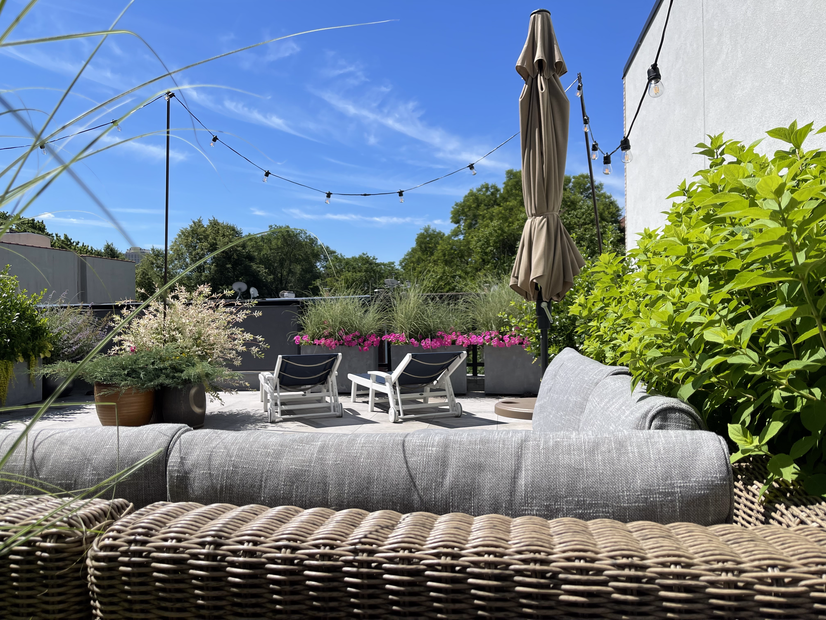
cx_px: 413
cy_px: 310
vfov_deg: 53.1
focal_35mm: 26
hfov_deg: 67.3
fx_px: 620
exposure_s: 1/3922
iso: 32
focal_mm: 5.1
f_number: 1.6
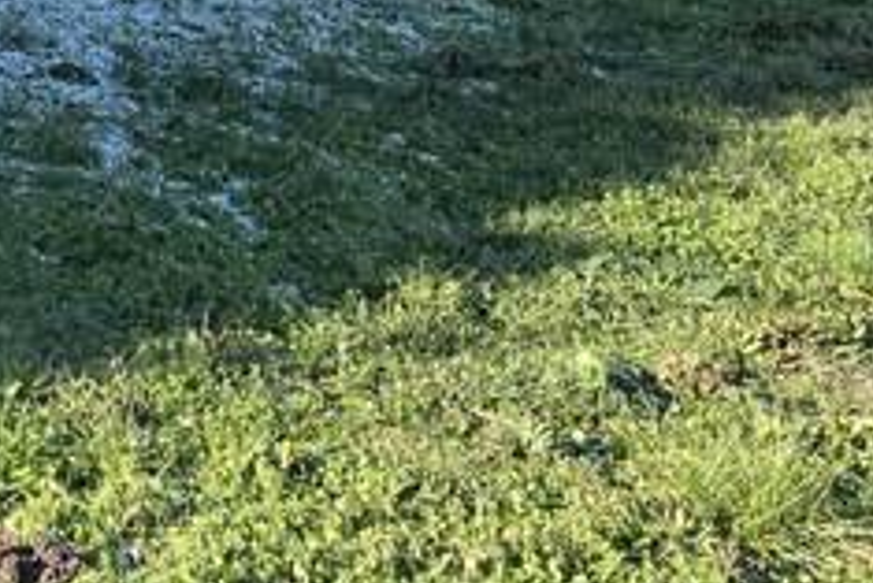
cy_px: -498
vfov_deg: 13.3
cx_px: -134
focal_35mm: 92
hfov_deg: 20.8
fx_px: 2232
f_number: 1.6
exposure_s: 1/1497
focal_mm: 5.1
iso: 50
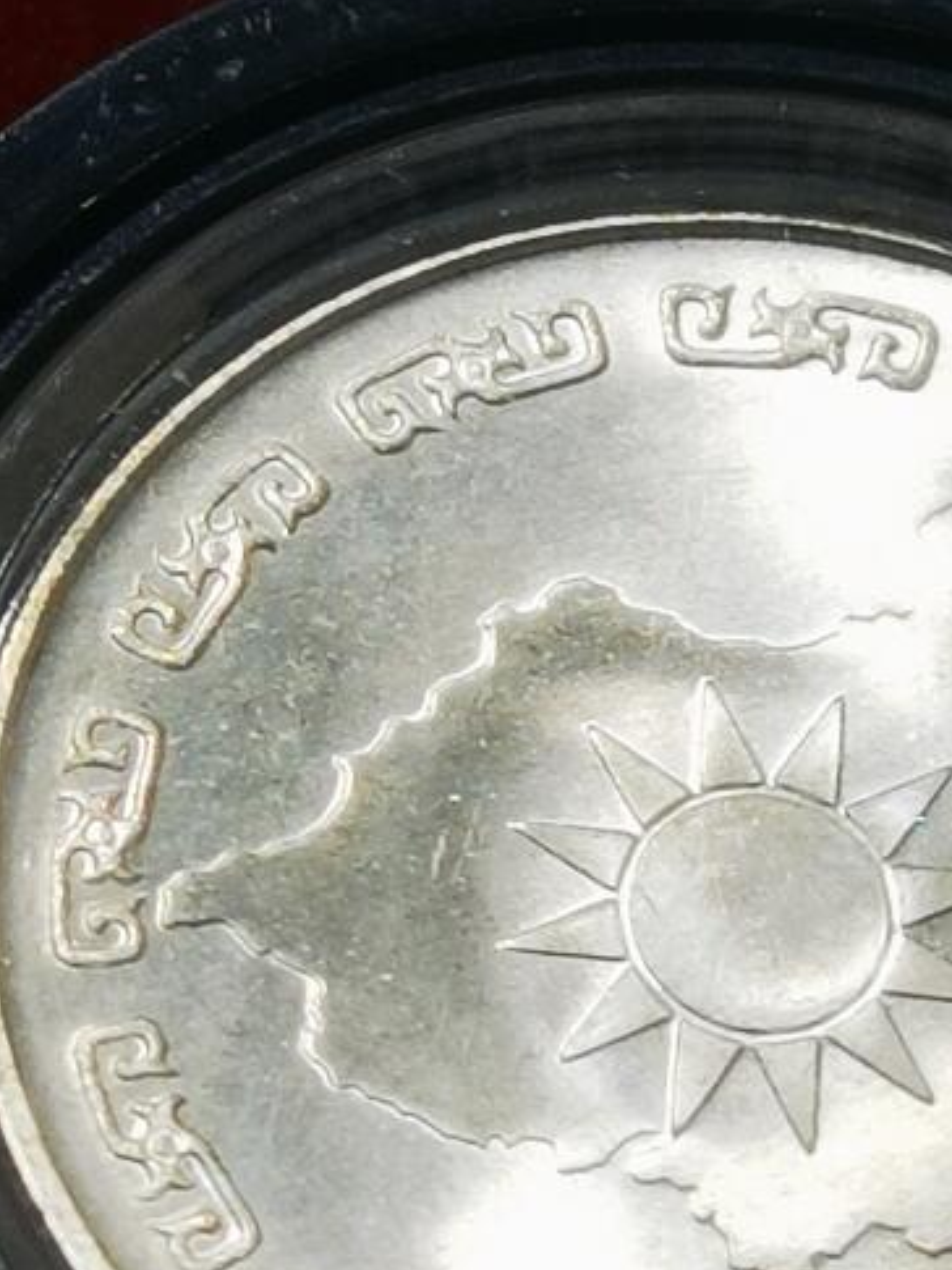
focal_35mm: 245
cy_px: 971
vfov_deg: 8.1
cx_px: 753
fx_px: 8980
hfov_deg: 6.1
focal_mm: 6.67
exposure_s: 1/145
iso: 50
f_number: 1.9
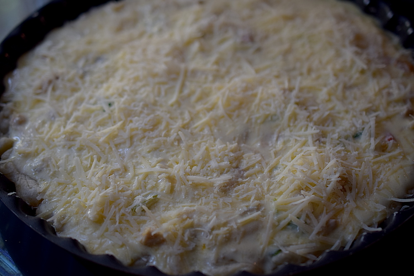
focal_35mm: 60
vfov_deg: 22.6
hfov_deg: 33.4
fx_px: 690
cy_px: 138
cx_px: 207
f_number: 3
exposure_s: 1/125
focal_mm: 40
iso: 400
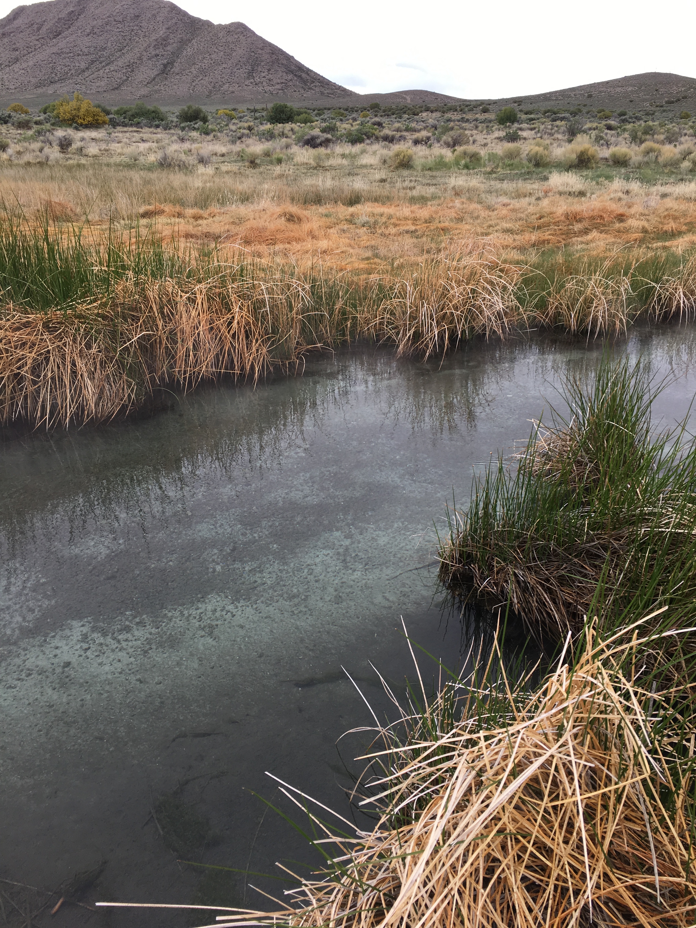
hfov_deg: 48.2
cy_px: 464
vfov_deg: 61.7
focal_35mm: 29
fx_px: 777
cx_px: 348
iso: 25
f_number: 2.2
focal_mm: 4.15
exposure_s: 1/348
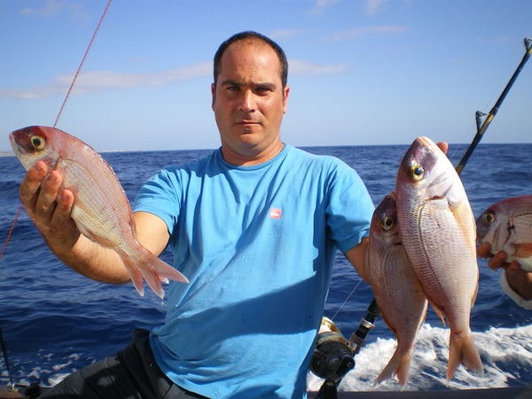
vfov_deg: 39.6
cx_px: 266
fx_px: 553
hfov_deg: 51.4
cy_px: 200
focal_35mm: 36
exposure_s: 1/400
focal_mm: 6.3
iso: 50
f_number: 4.6
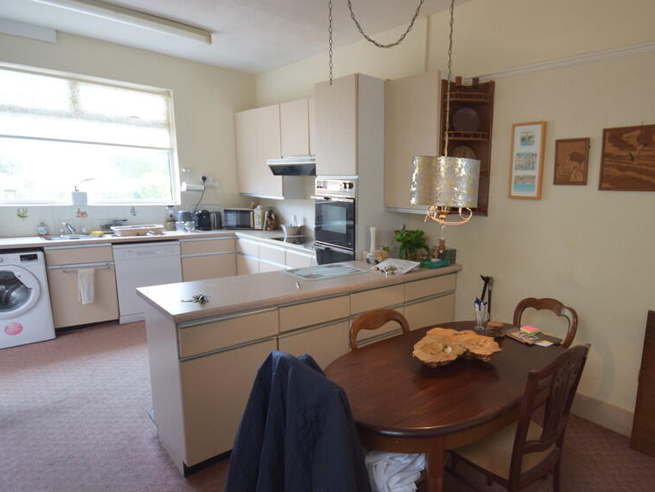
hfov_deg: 75.1
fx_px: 410
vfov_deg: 61.8
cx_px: 430
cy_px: 266
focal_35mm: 22
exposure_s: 1/60
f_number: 4.2
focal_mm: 11
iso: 500
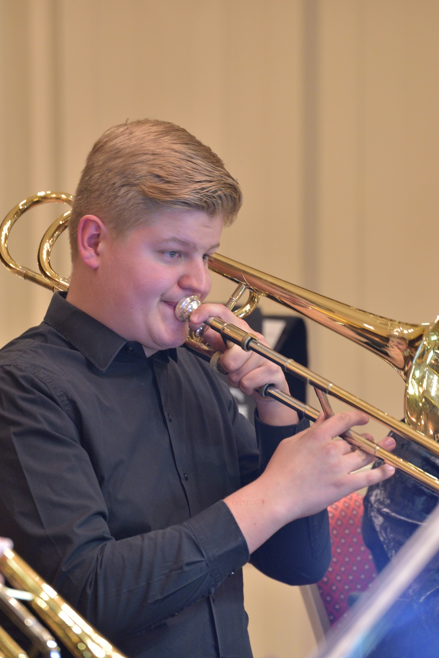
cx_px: 220
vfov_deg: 9.4
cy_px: 329
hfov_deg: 6.3
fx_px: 4020
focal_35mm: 220
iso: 3200
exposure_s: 1/10
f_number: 6.3
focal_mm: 220
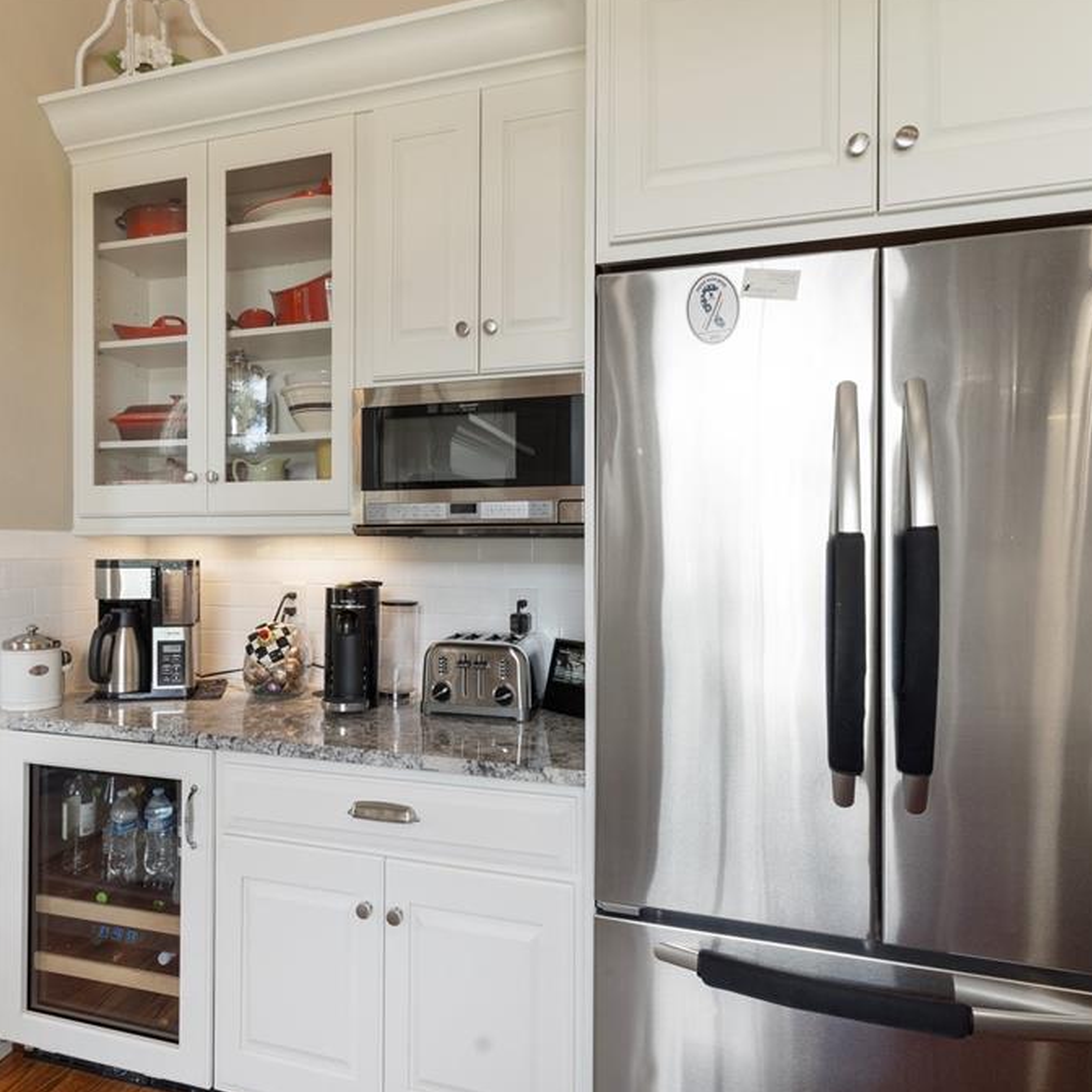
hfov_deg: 69.0
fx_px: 785
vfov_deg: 69.6
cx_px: 439
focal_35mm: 22
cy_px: 544
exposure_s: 1/5
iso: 400
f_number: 8
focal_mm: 17
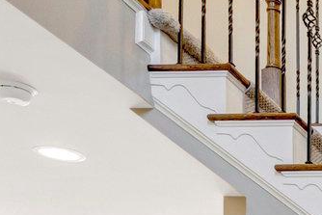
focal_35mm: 98
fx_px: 877
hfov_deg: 15.4
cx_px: 692
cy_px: 331
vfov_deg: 13.1
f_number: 8
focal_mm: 16
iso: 1250
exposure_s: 1/20
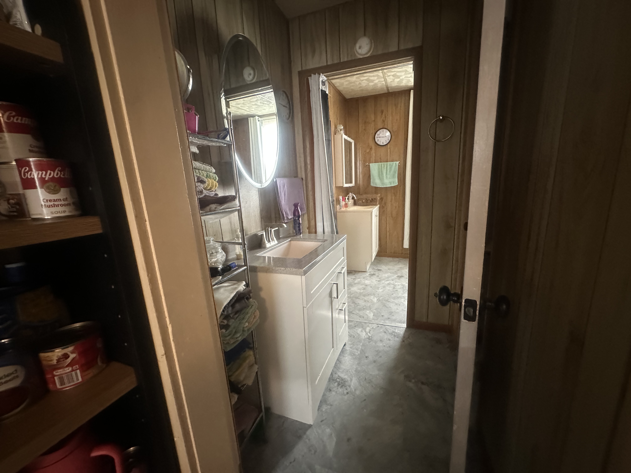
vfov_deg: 85.7
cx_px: 316
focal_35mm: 14
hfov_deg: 102.1
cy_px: 236
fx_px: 255
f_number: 2.2
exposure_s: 1/40
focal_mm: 2.22
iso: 1000
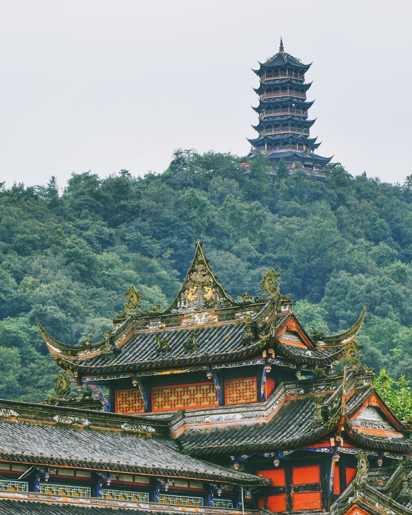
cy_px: 288
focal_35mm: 161
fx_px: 2453
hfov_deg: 9.6
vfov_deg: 12.0
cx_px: 206
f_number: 8
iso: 900
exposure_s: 1/125
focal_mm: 95
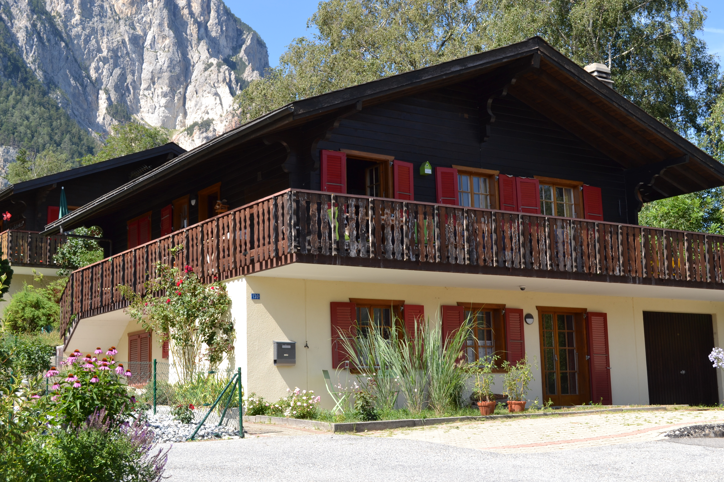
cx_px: 362
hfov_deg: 37.9
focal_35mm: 52
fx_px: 1056
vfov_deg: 25.8
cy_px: 241
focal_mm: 35
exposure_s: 1/125
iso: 100
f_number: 8
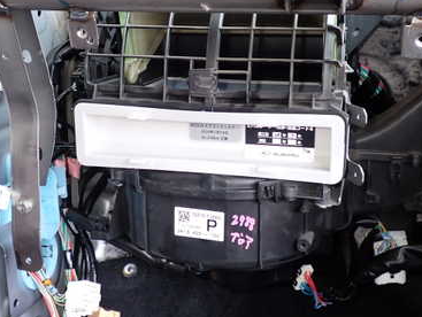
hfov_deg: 38.8
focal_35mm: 49
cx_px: 230
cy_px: 132
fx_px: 598
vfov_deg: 29.7
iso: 125
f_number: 2.3
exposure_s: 1/60
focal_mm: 5.4
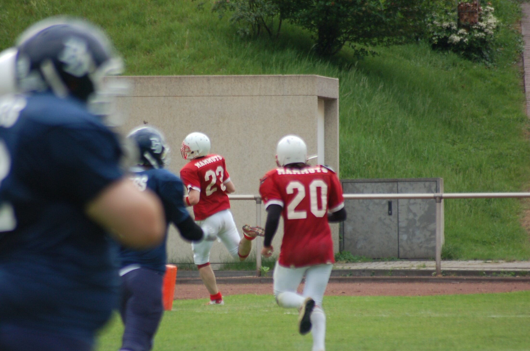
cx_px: 265
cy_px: 176
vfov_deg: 3.0
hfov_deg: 4.6
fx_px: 6612
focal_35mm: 450
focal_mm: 300
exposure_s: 1/500
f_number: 5.6
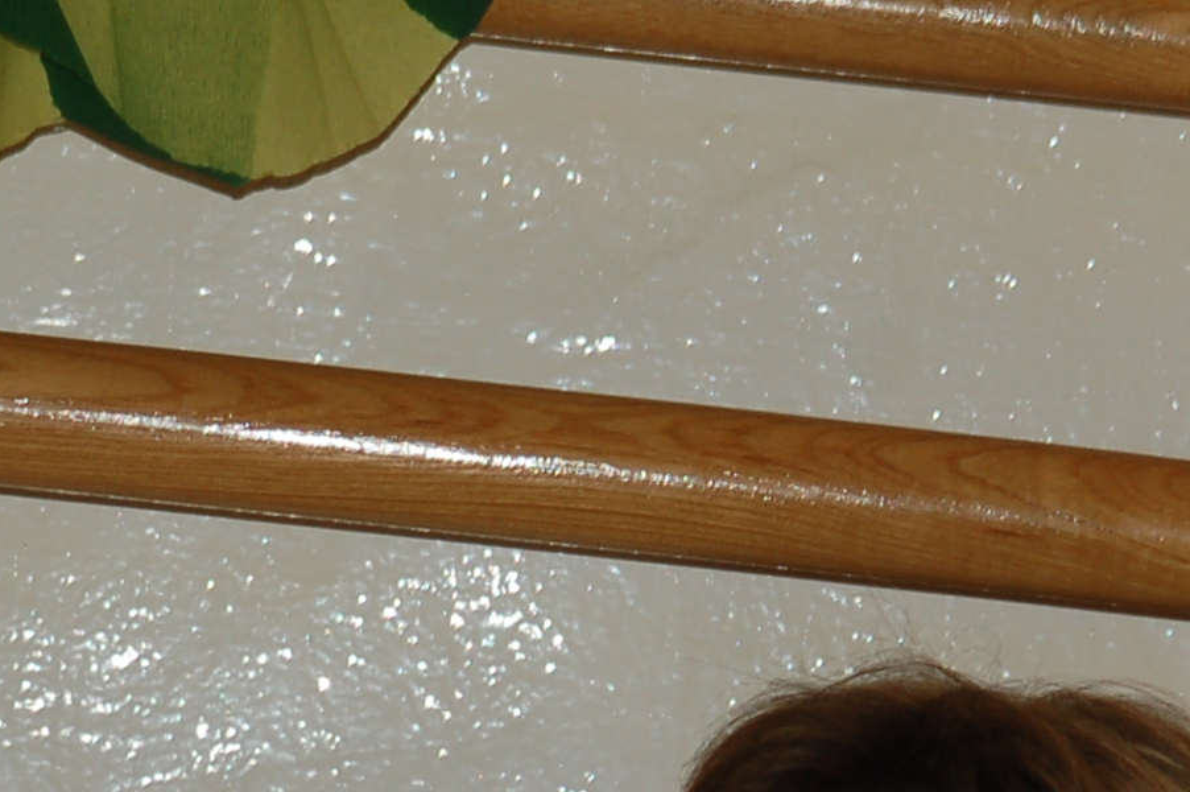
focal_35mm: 500
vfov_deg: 2.7
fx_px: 16515
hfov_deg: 4.1
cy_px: 591
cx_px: 1042
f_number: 5.6
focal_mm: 100
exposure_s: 1/125
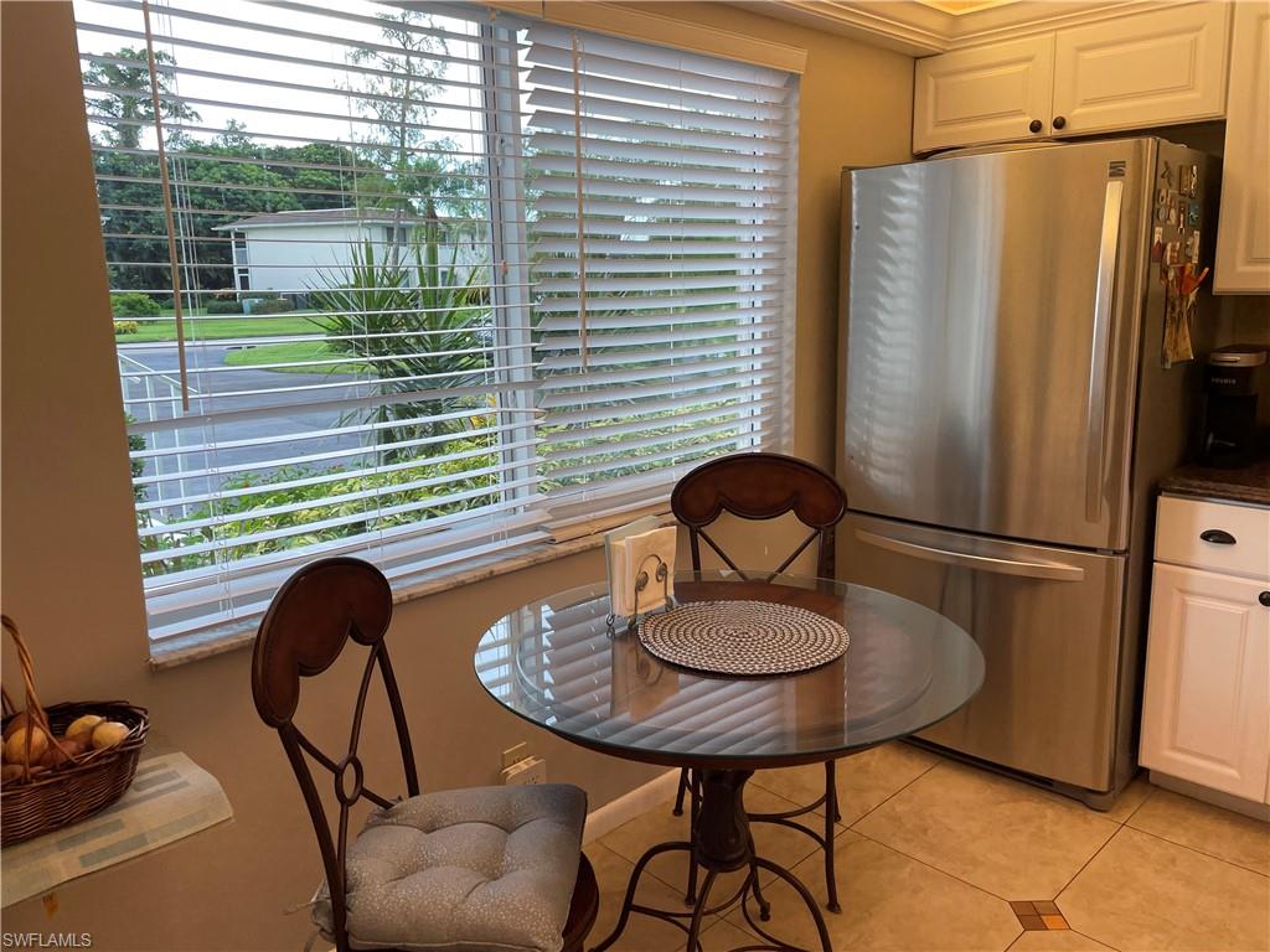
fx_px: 954
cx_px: 635
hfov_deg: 67.3
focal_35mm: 26
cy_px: 476
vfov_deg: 53.1
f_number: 1.6
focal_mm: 4.2
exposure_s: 1/120
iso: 80
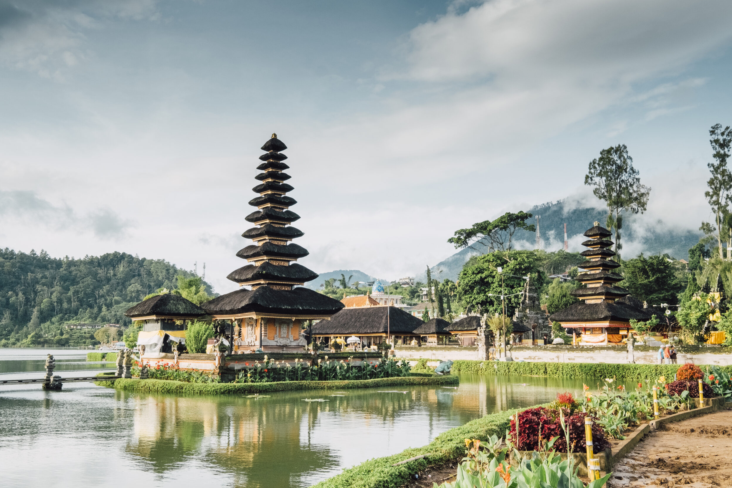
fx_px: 691
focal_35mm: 34
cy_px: 249
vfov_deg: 38.9
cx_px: 376
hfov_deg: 55.8
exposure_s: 1/250
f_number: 10
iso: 1000
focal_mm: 21.9
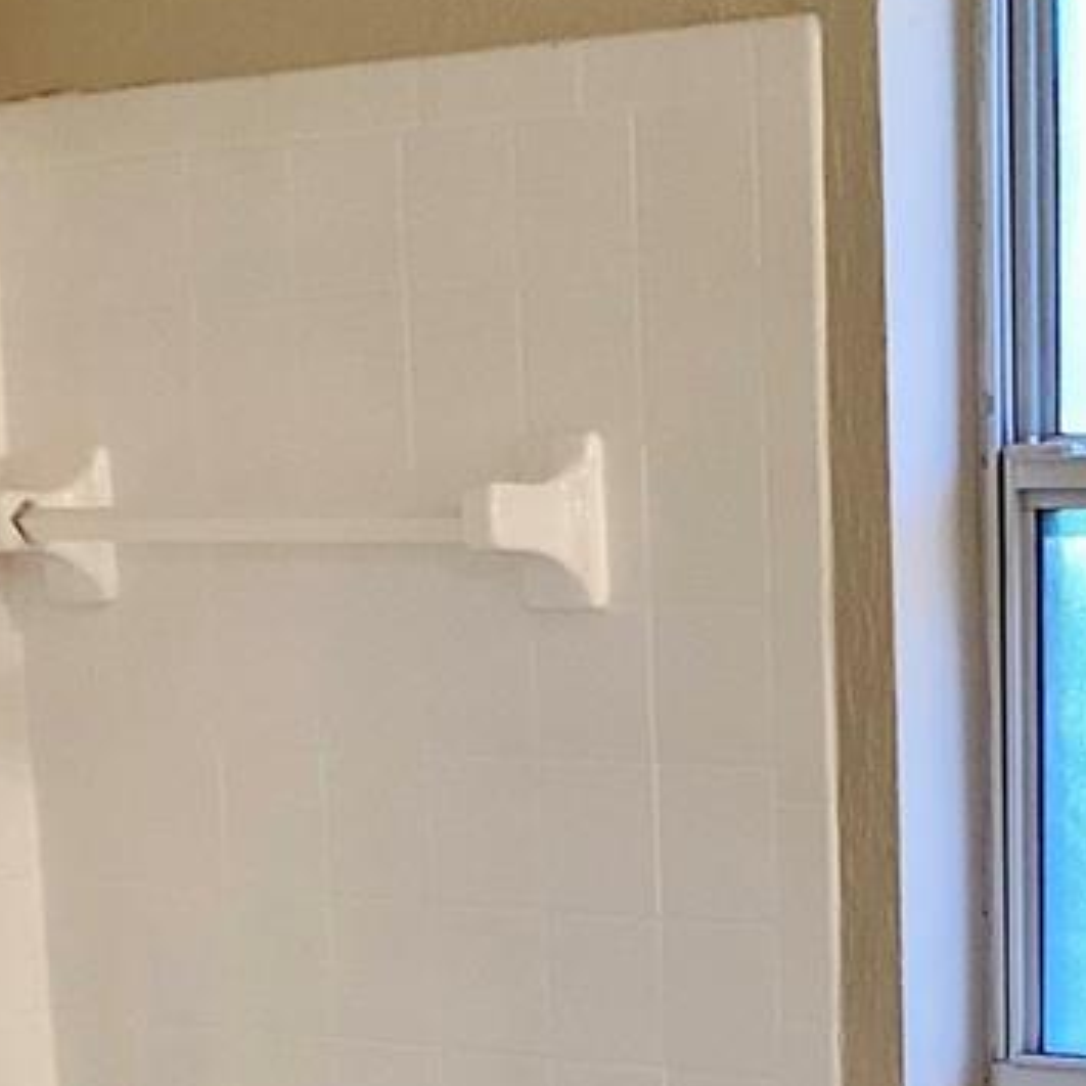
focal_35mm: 93
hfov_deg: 17.7
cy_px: 1402
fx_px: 3301
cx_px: 1331
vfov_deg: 17.5
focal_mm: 3.3
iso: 80
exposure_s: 1/60
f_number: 2.4
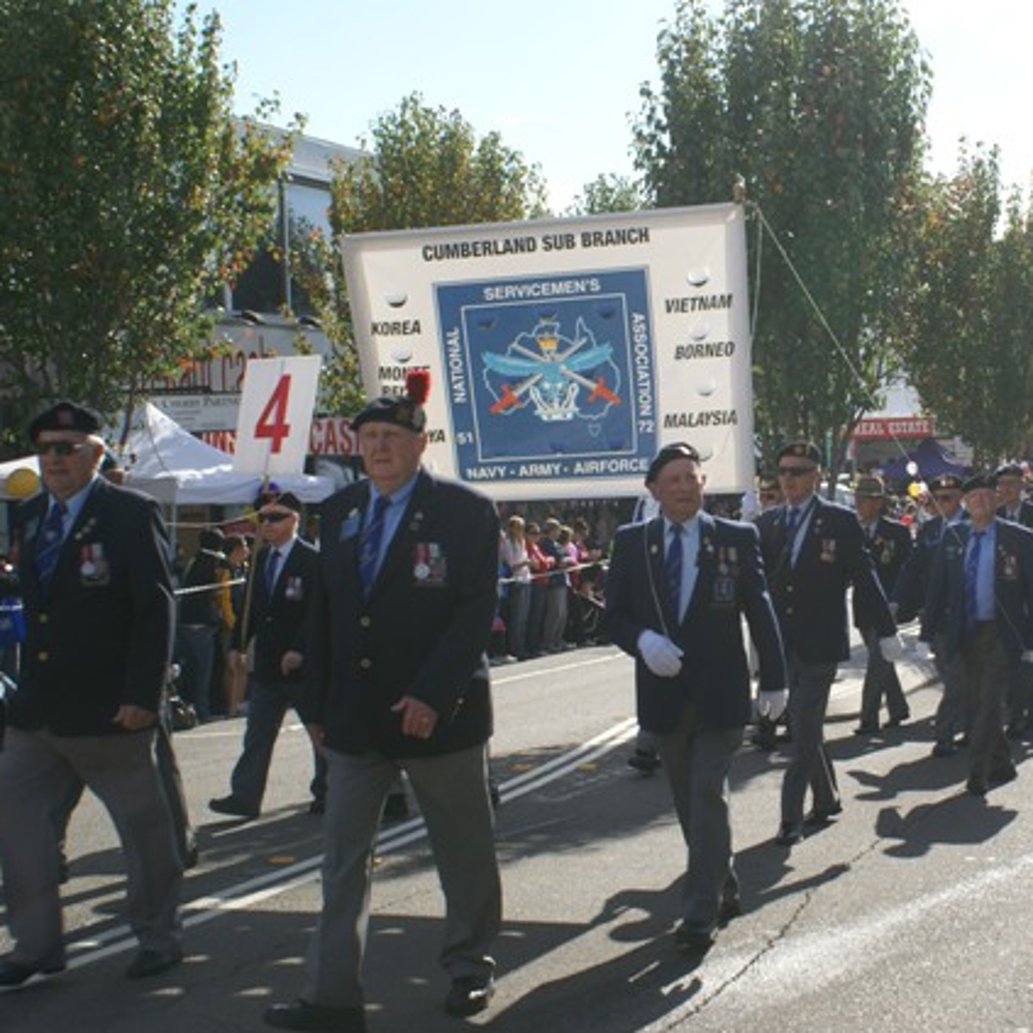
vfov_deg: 31.6
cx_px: 762
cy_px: 520
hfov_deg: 31.1
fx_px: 1823
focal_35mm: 54
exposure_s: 1/160
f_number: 9
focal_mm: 28
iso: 100
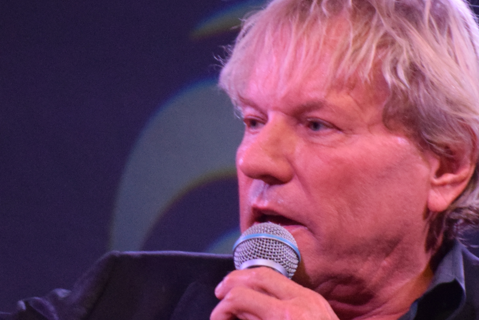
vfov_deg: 3.6
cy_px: 228
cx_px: 117
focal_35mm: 377
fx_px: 5022
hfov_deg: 5.5
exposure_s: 1/60
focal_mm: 85
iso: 3200
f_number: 5.3
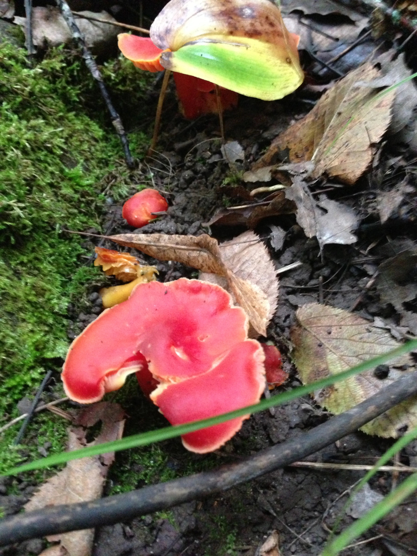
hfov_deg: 42.9
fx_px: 530
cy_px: 278
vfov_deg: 55.4
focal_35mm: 33
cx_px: 208
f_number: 2.4
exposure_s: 1/15
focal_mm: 4.13
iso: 800
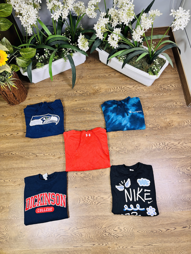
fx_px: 177
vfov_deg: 71.6
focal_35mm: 24
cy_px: 127
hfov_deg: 56.8
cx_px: 96
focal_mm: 6.76
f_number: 1.78
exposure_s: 1/101
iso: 125
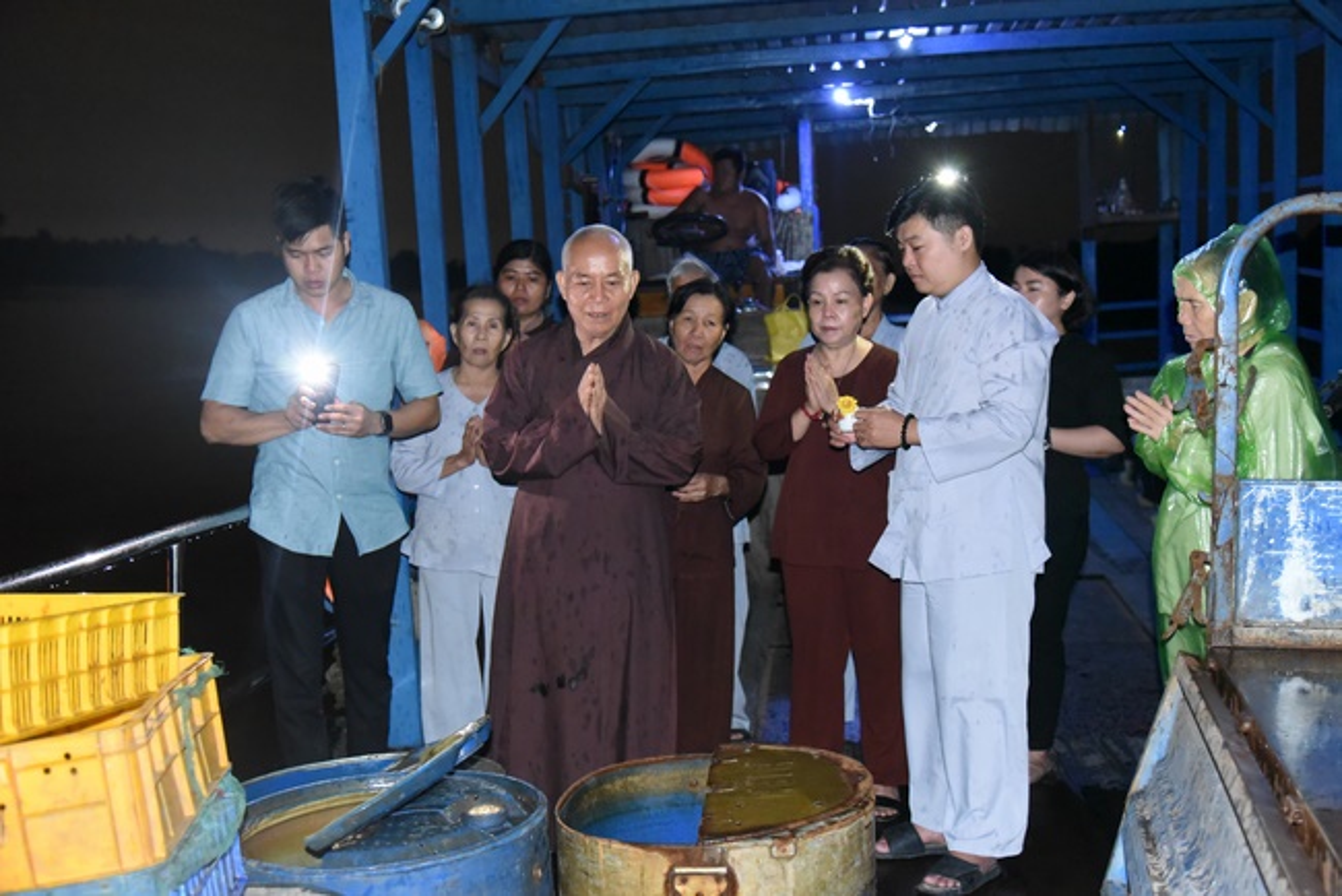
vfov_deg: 33.4
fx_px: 1492
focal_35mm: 40
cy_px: 448
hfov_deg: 48.4
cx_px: 671
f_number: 4
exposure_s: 1/60
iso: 12800
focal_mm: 40
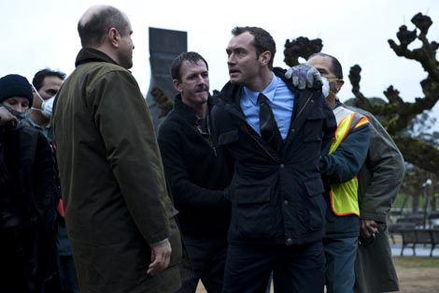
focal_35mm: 70
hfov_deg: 28.9
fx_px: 853
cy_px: 146
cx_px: 220
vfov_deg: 19.4
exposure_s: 1/400
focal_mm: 70
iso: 400
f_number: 5
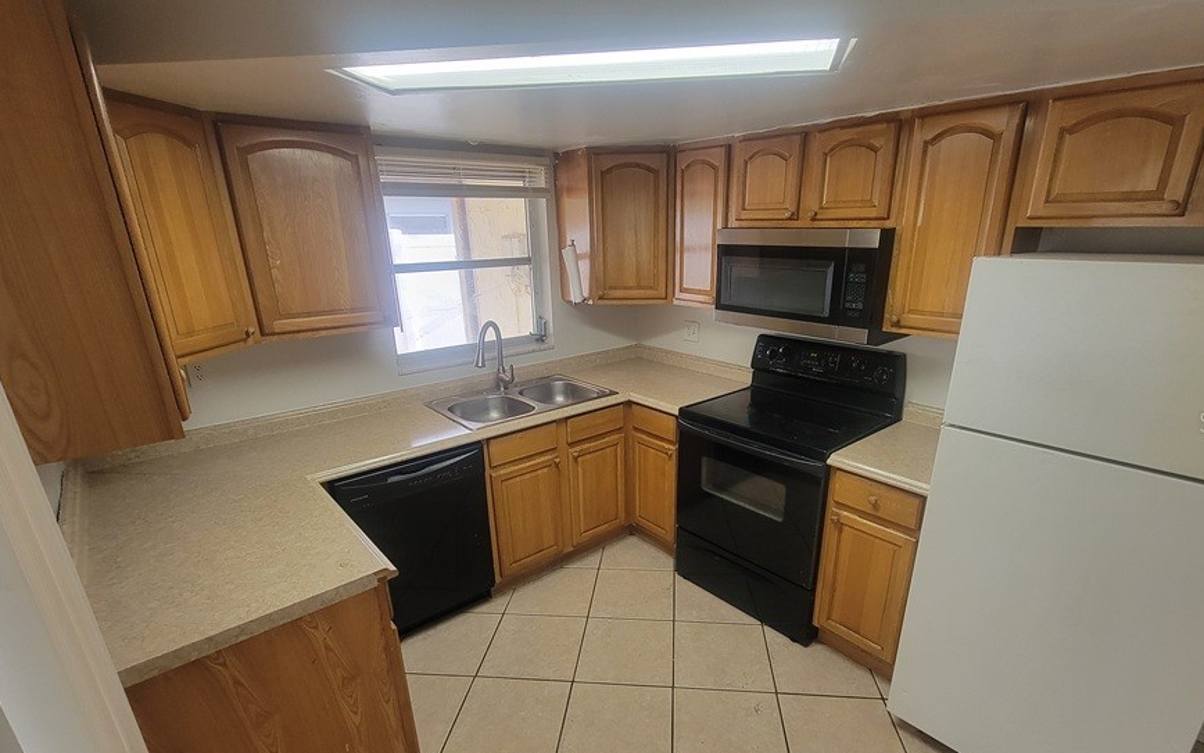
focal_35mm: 16
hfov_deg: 97.7
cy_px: 422
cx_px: 631
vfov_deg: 71.0
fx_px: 525
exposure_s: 1/60
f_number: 2.2
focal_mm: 2.2
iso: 160
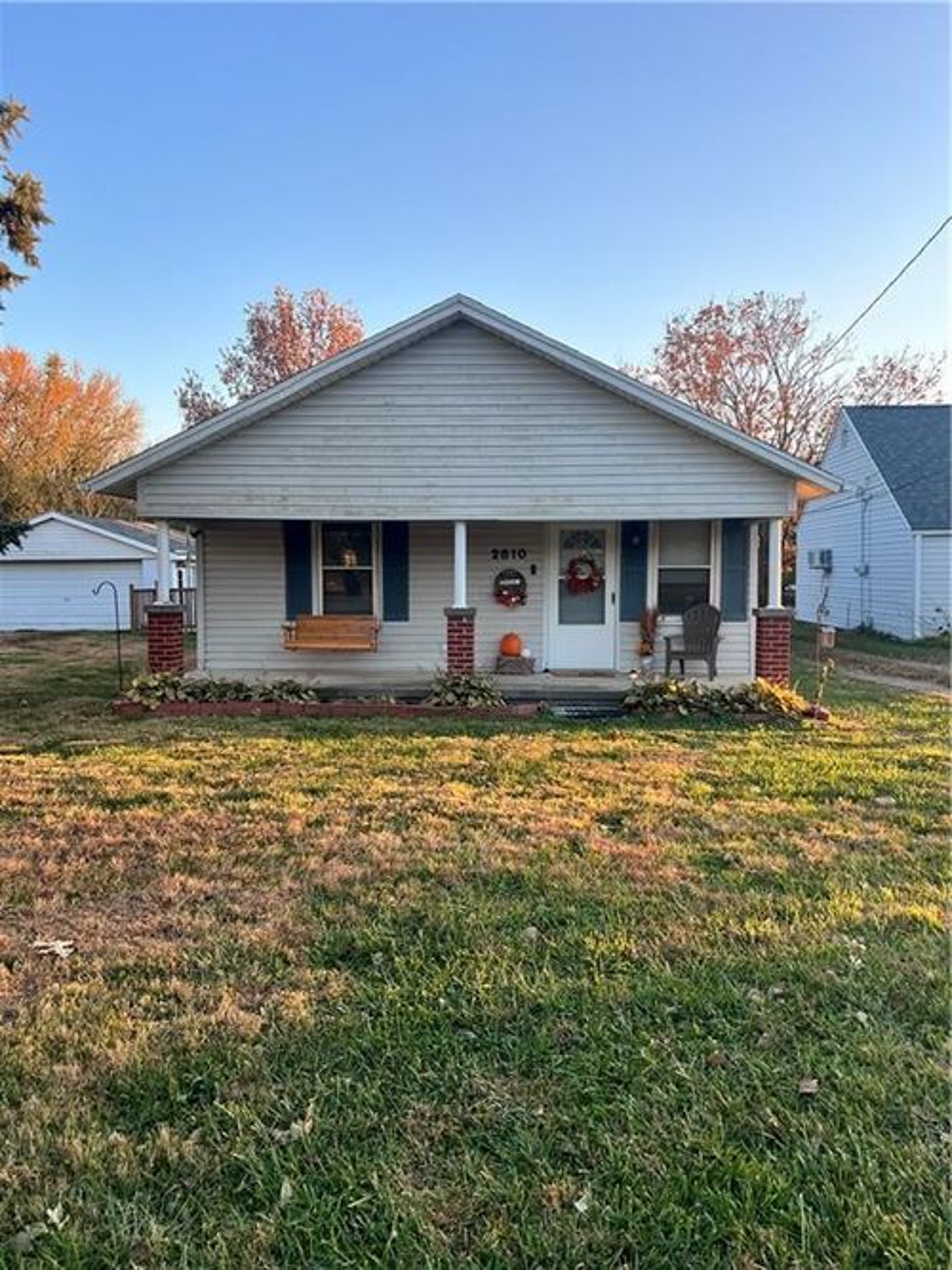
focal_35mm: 26
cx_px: 476
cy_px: 635
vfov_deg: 67.3
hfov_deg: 53.0
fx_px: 954
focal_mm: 5.7
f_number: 1.5
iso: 50
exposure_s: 1/431
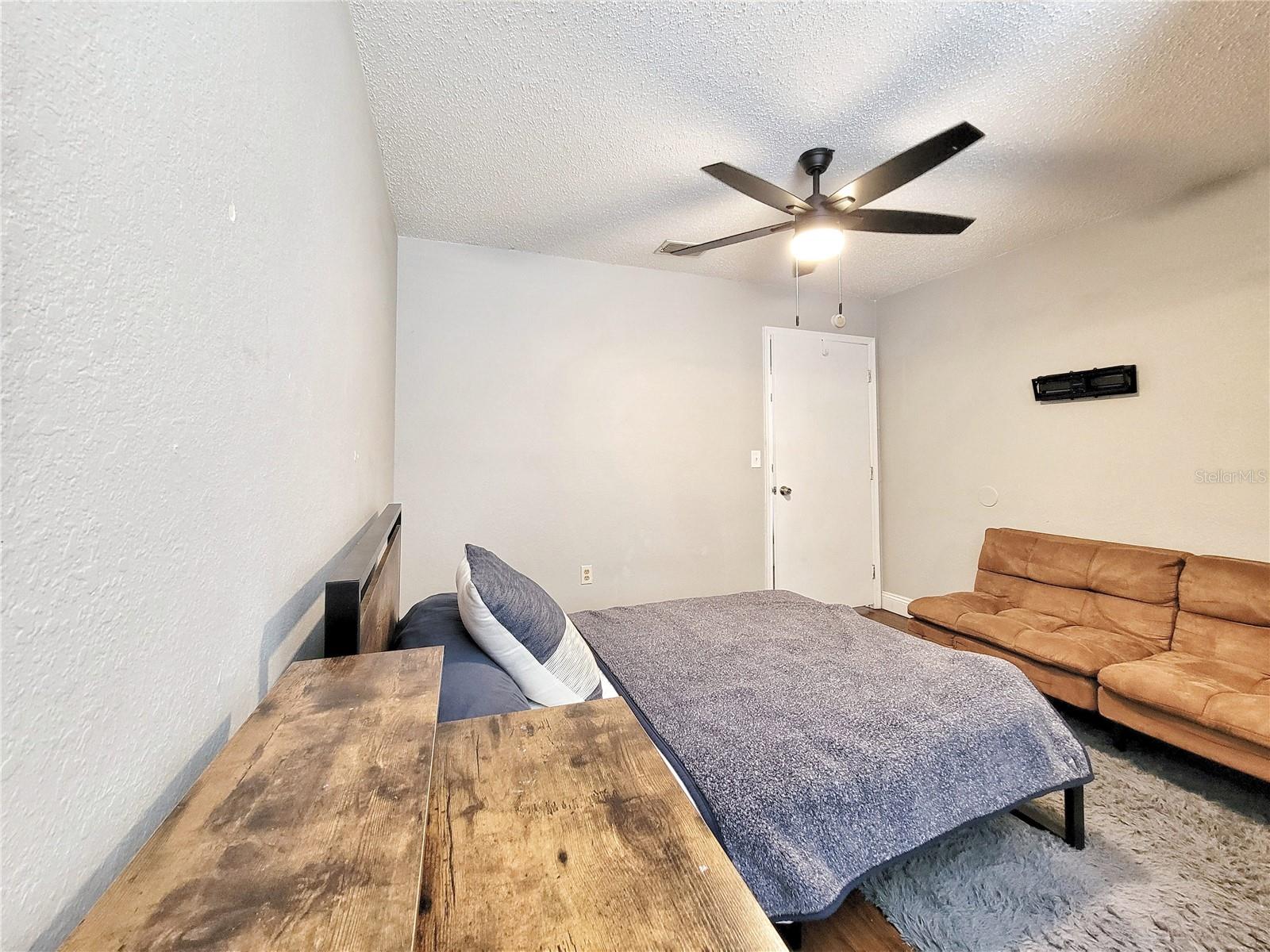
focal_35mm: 13
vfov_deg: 89.9
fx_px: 477
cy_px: 476
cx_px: 635
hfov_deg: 106.2
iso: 320
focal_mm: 2.2
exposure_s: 1/30
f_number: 2.2
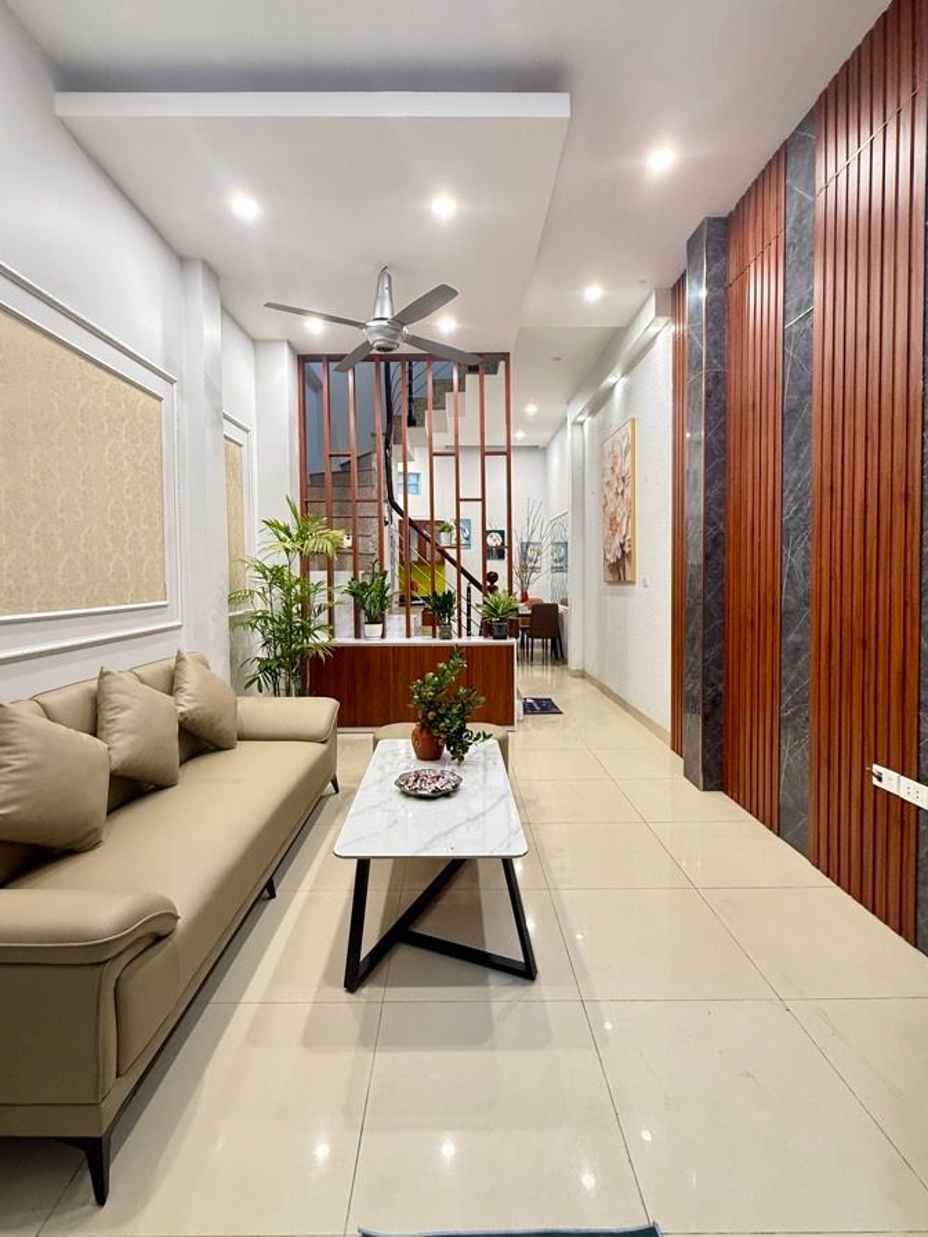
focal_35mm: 16
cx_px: 454
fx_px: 572
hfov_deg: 78.1
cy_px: 594
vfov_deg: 94.4
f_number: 2.2
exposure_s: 1/50
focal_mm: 2.22
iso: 200
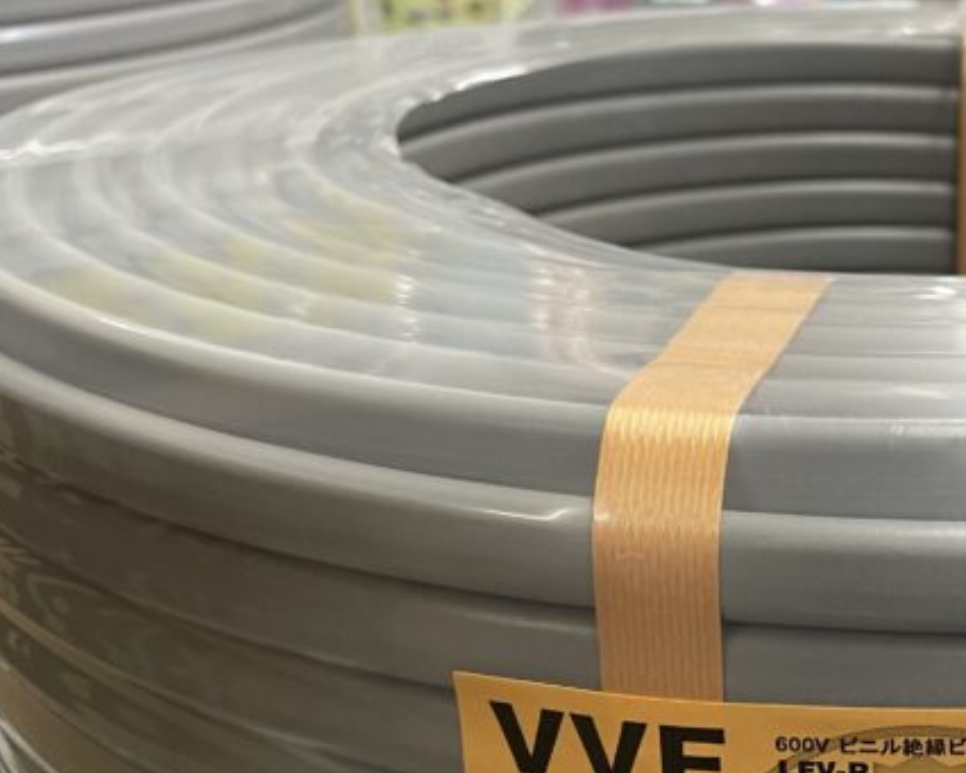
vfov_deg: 24.8
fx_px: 1744
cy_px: 544
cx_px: 948
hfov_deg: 29.1
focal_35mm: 61
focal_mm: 4.2
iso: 80
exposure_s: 1/50
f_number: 1.6
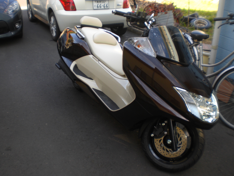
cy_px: 88
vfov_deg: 37.7
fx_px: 257
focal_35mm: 38
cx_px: 117
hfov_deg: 49.0
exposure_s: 1/80
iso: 50
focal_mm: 6.3
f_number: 3.1
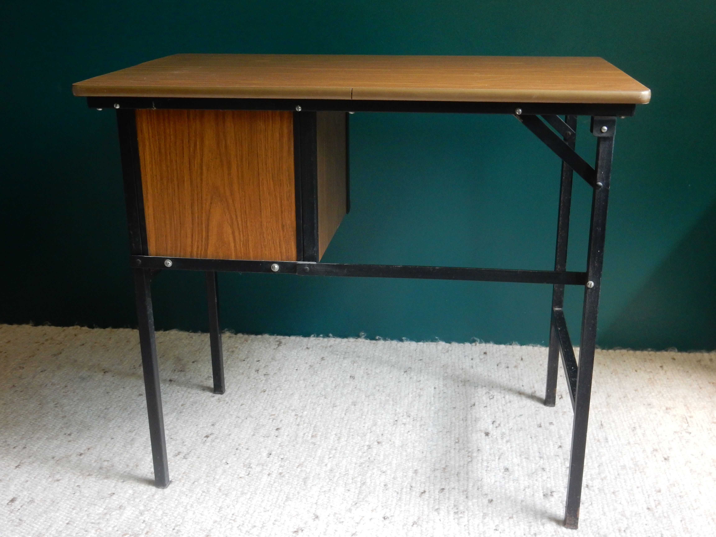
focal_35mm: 43
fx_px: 889
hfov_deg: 43.9
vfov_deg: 33.6
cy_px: 268
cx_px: 358
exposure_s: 1/20
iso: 400
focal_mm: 7.6
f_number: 4.2
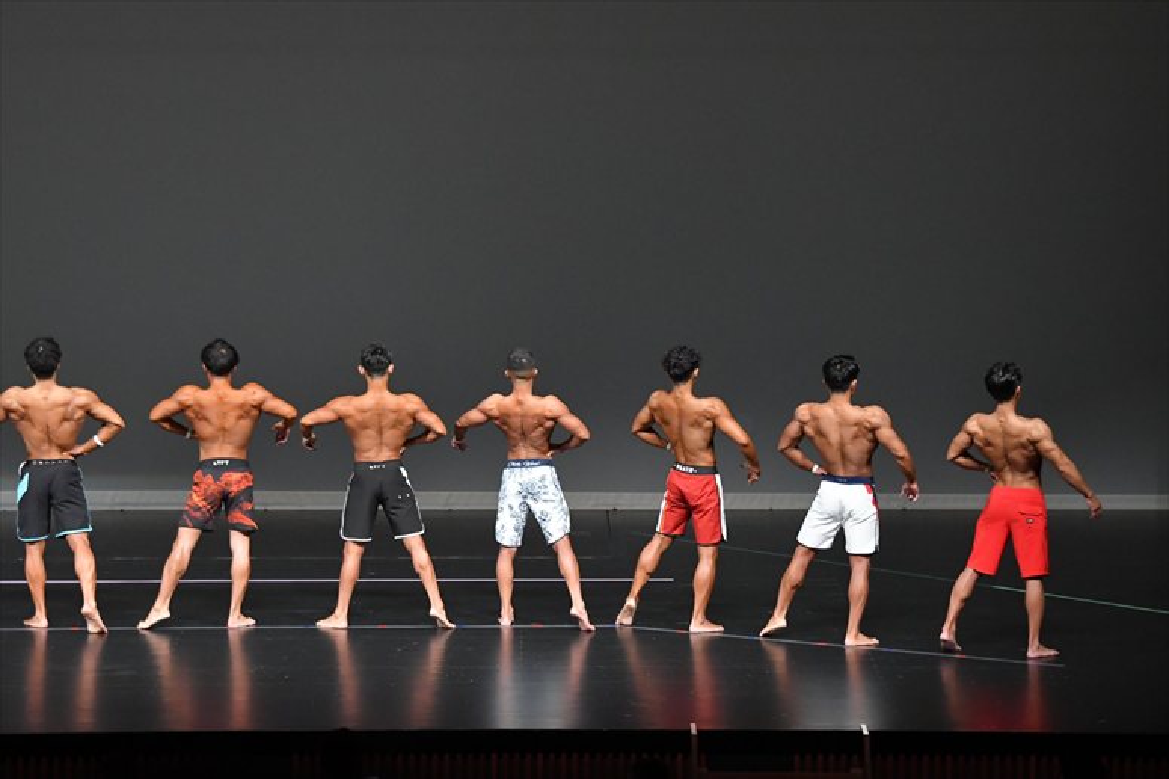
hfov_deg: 14.0
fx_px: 4771
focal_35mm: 147
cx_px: 584
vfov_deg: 9.3
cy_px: 390
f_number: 5.6
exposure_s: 1/400
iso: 4000
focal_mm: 98
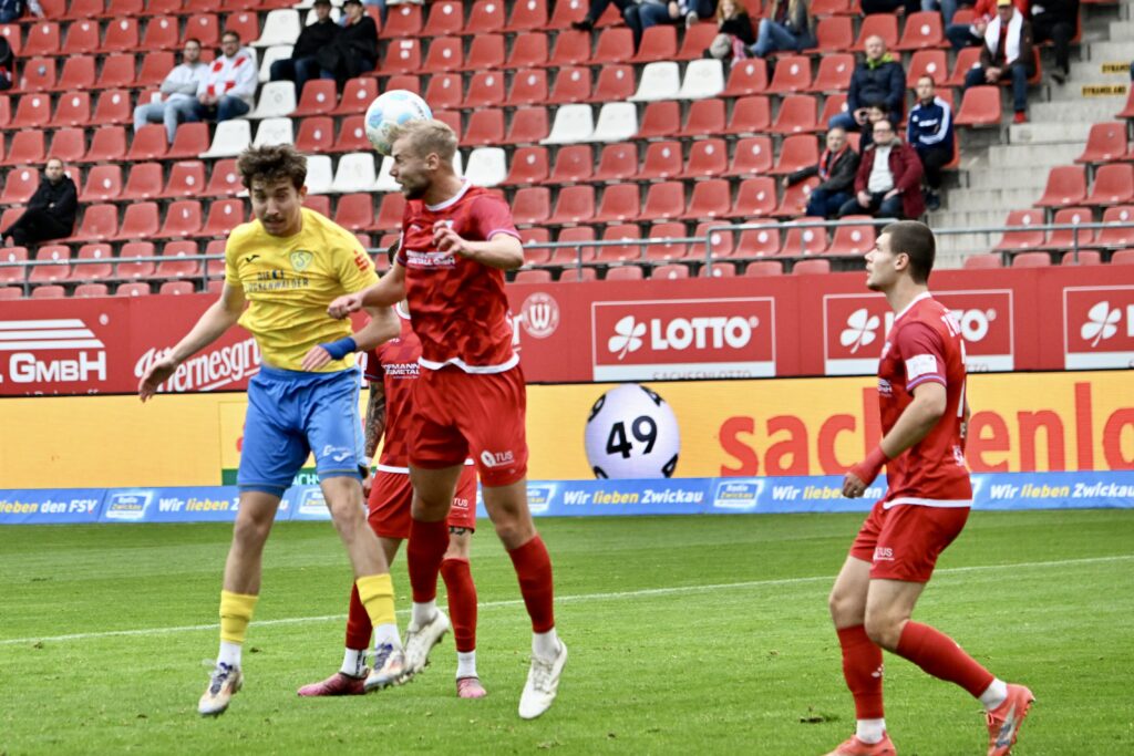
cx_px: 567
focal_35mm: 195
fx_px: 6143
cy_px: 378
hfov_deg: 10.5
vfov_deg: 7.0
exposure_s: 1/1600
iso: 3200
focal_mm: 195
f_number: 5.3
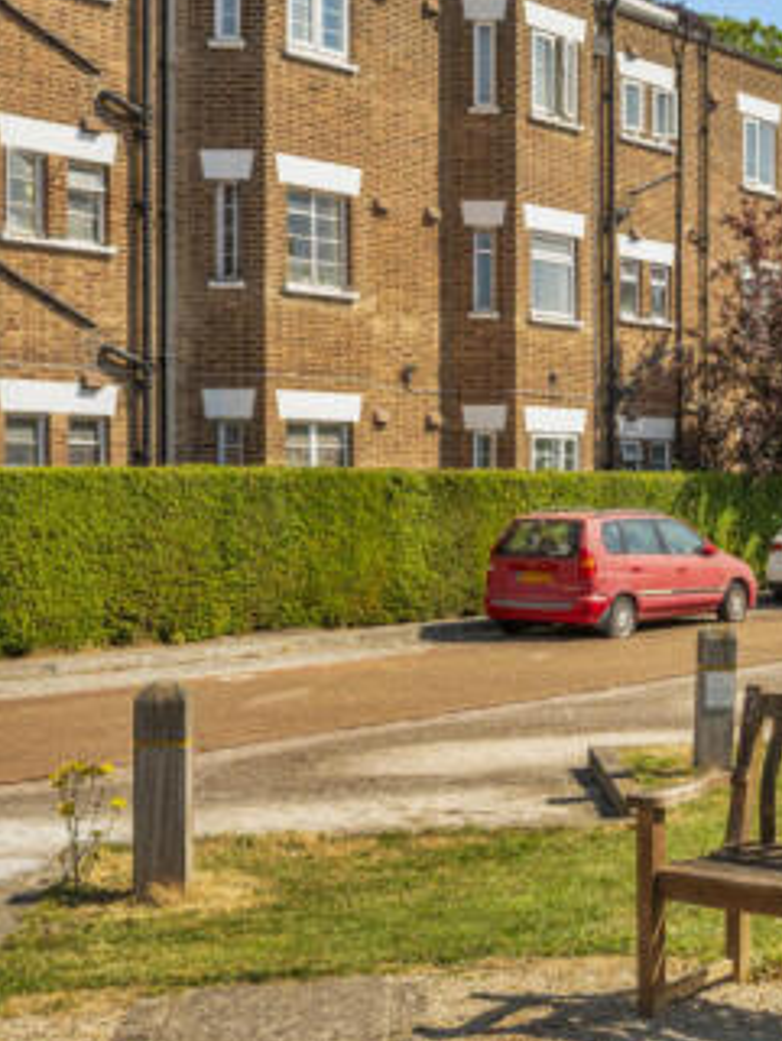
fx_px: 1625
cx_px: 879
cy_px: 499
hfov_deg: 25.0
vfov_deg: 35.5
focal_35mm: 54
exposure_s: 1/400
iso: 200
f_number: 8
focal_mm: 27.5
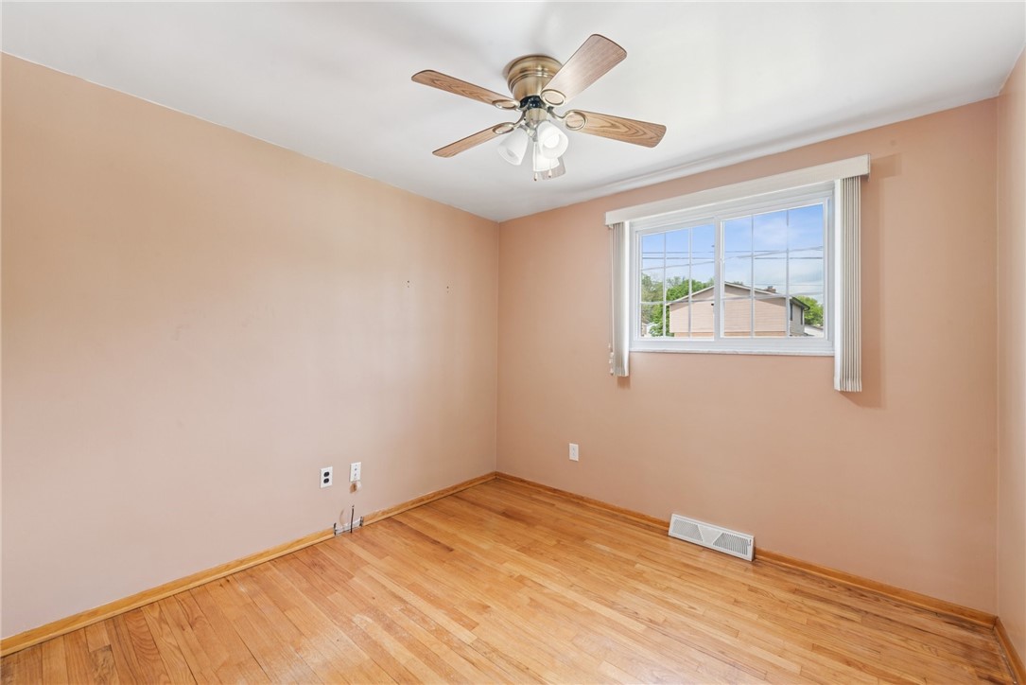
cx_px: 513
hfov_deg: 104.2
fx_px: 399
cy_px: 342
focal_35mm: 14
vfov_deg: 81.2
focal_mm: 14
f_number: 11
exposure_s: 1/5
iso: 50
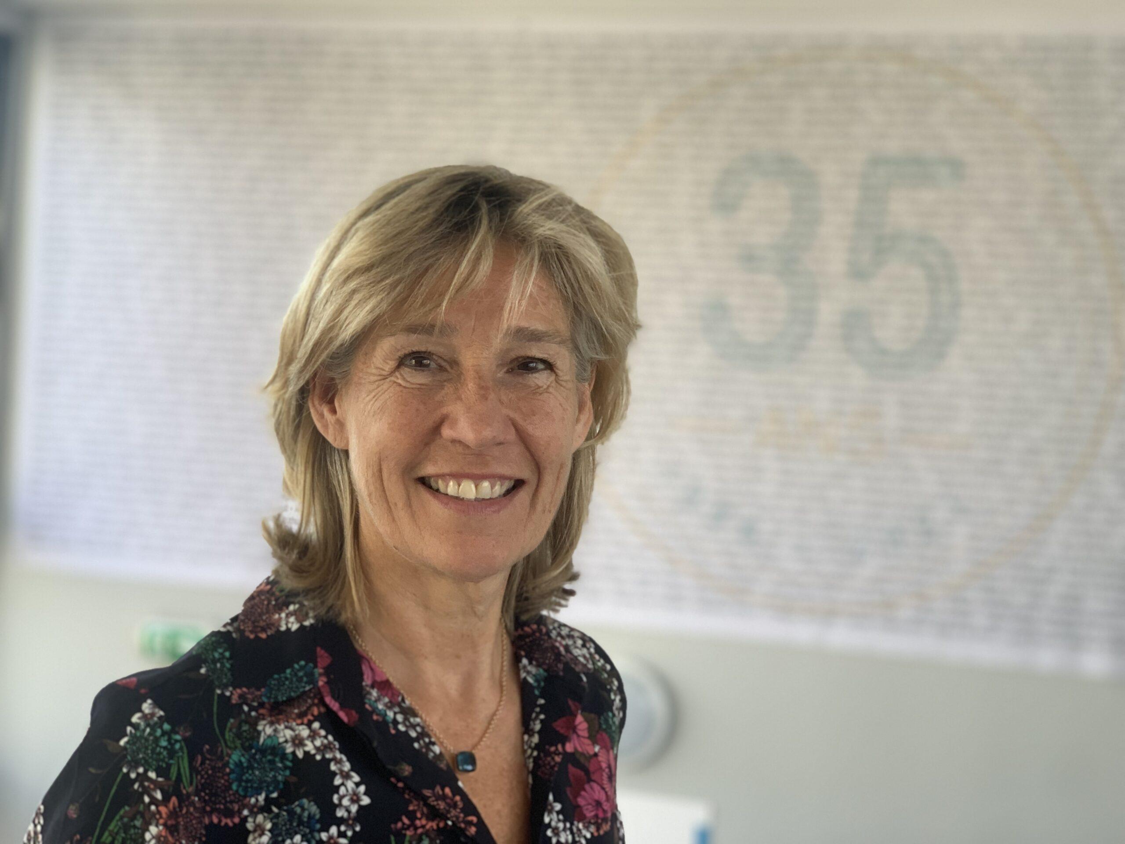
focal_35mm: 52
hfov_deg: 36.8
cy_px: 422
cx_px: 562
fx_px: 1690
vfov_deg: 28.0
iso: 80
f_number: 2.4
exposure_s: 1/122
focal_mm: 6
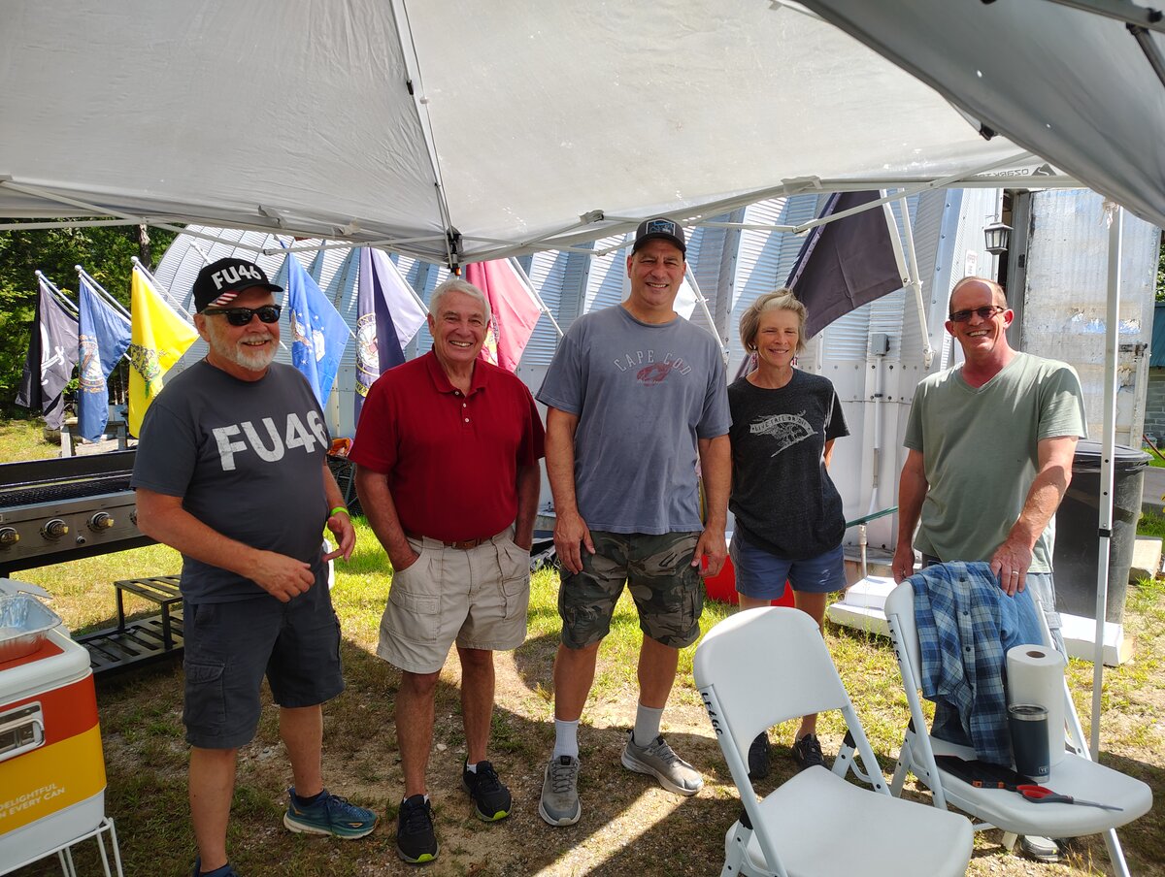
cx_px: 582
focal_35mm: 24
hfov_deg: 71.5
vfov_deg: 57.0
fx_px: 809
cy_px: 438
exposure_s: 1/268
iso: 100
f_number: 1.8
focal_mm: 5.56
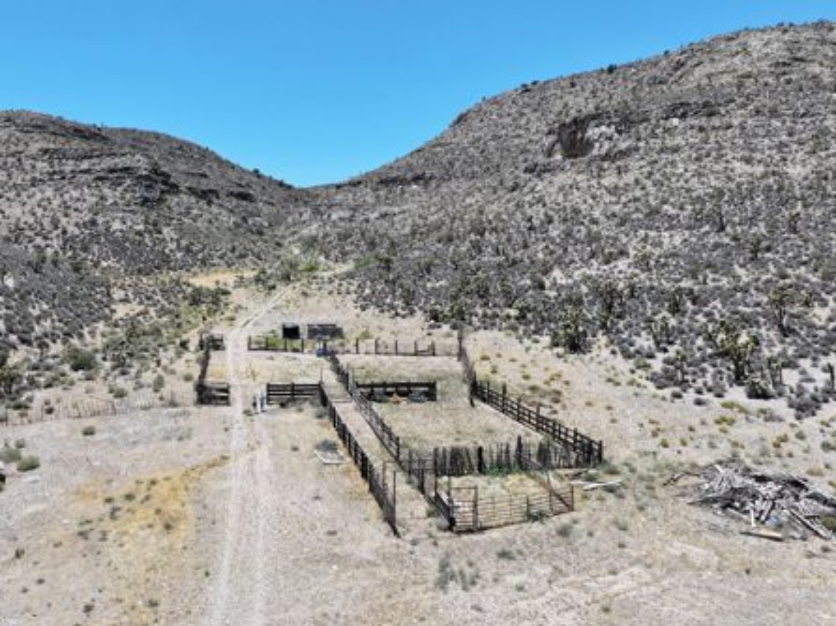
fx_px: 748
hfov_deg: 57.9
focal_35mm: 31
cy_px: 254
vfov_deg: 45.2
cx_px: 330
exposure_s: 1/1600
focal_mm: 12.29
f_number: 2.8
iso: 100
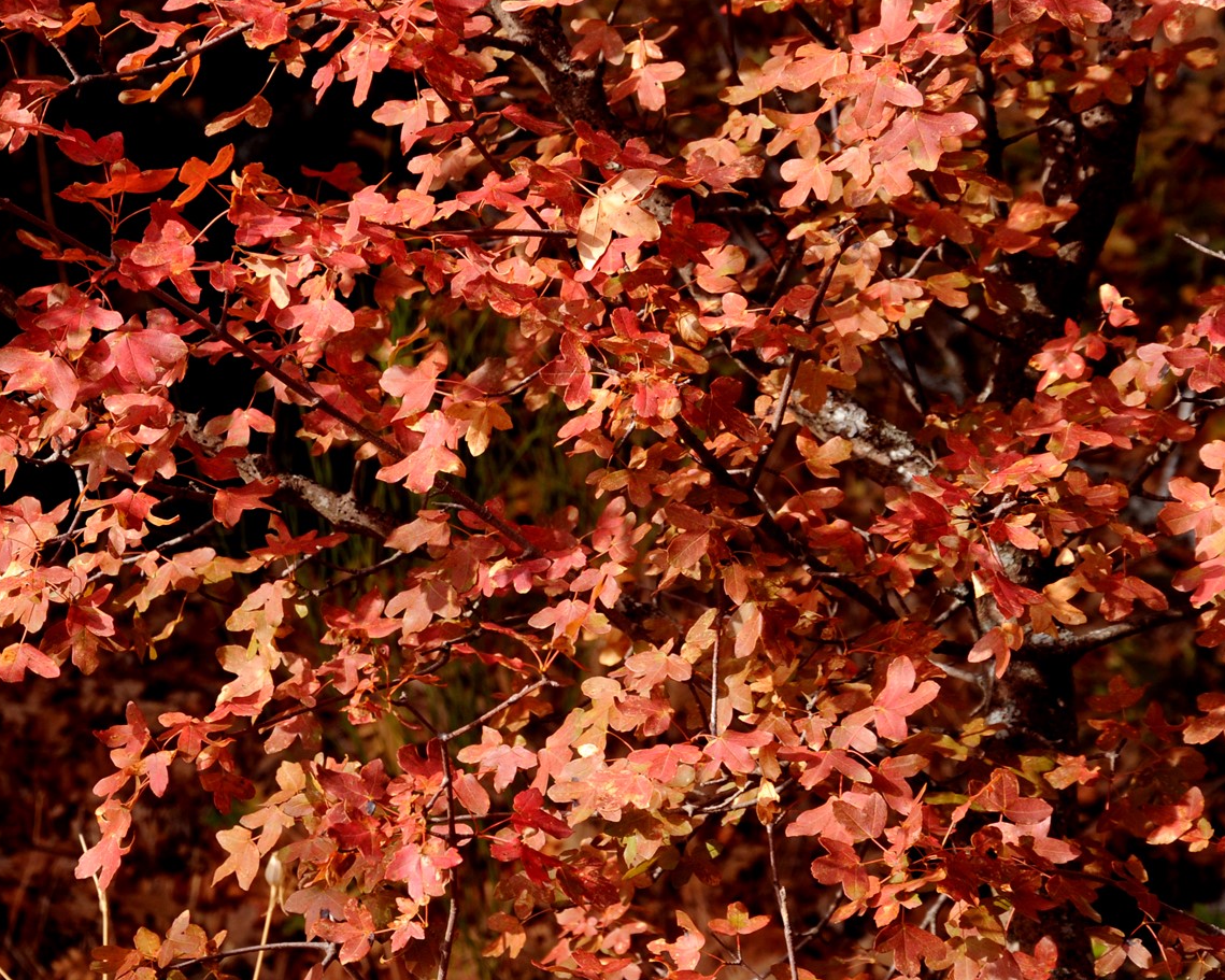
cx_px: 353
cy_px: 304
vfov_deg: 8.9
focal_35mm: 173
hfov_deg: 11.1
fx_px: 6272
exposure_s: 1/250
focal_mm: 70
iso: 200
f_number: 8
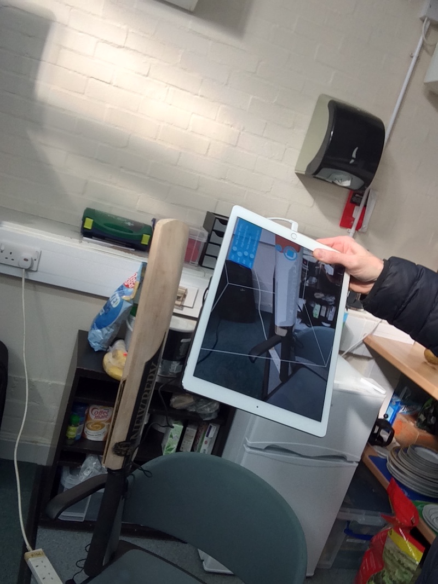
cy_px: 292
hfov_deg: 45.4
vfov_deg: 58.4
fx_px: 523
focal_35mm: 31
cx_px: 219
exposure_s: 1/50
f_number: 2.4
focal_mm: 2.15
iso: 64
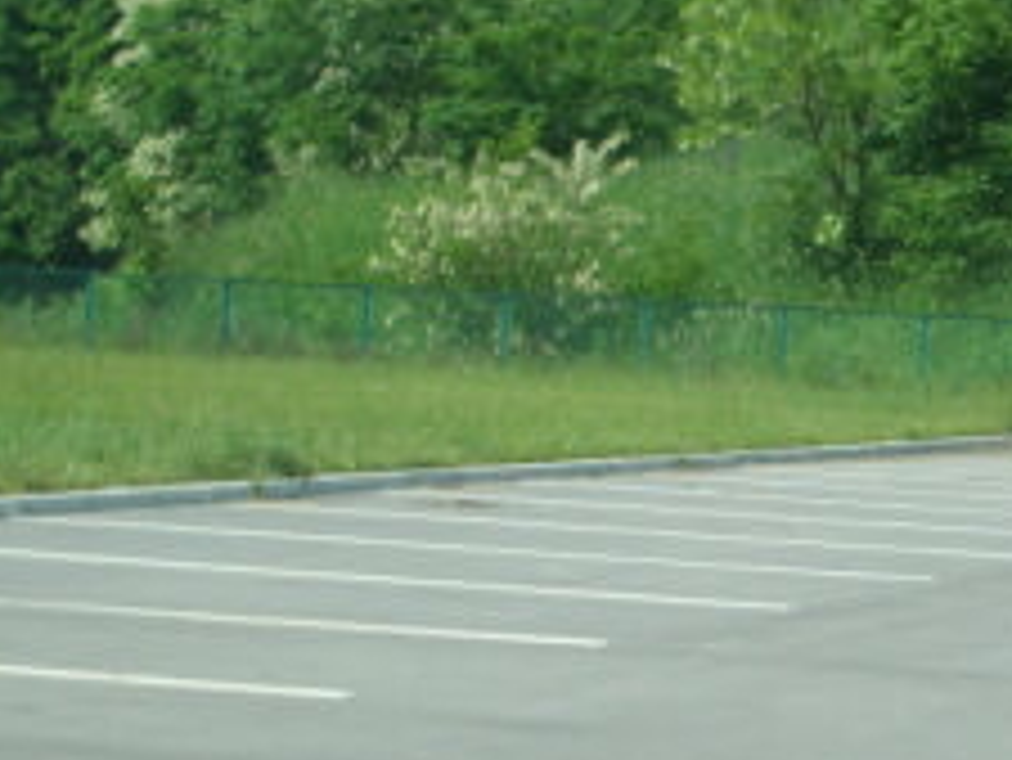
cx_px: 931
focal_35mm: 141
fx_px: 4124
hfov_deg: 13.8
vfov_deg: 10.5
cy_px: 463
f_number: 3.5
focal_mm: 10.2
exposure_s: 1/640
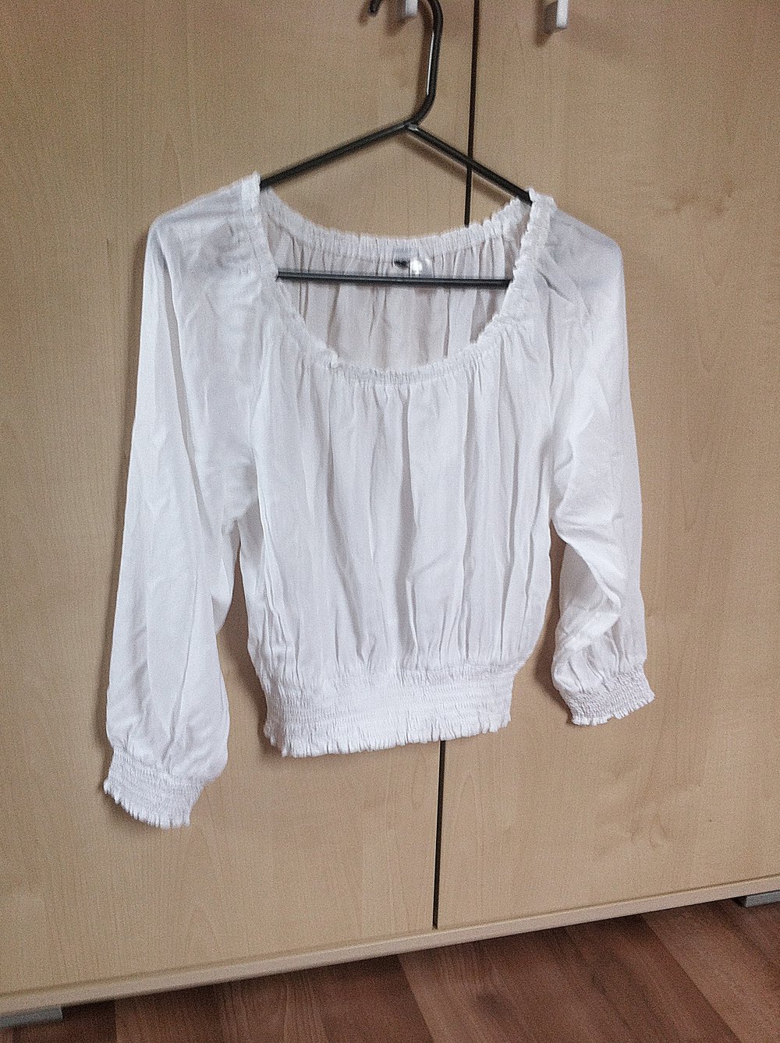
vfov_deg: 52.7
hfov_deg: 40.6
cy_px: 522
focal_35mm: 35
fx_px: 1054
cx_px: 390
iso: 100
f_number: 2.8
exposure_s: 1/15
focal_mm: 3.85
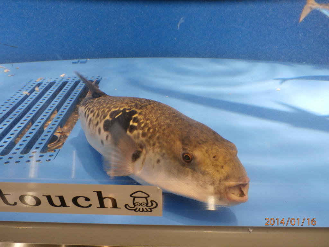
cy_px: 124
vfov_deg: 54.9
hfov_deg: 69.4
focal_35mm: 25
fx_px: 238
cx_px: 164
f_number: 3
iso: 200
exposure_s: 1/30
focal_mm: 4.5
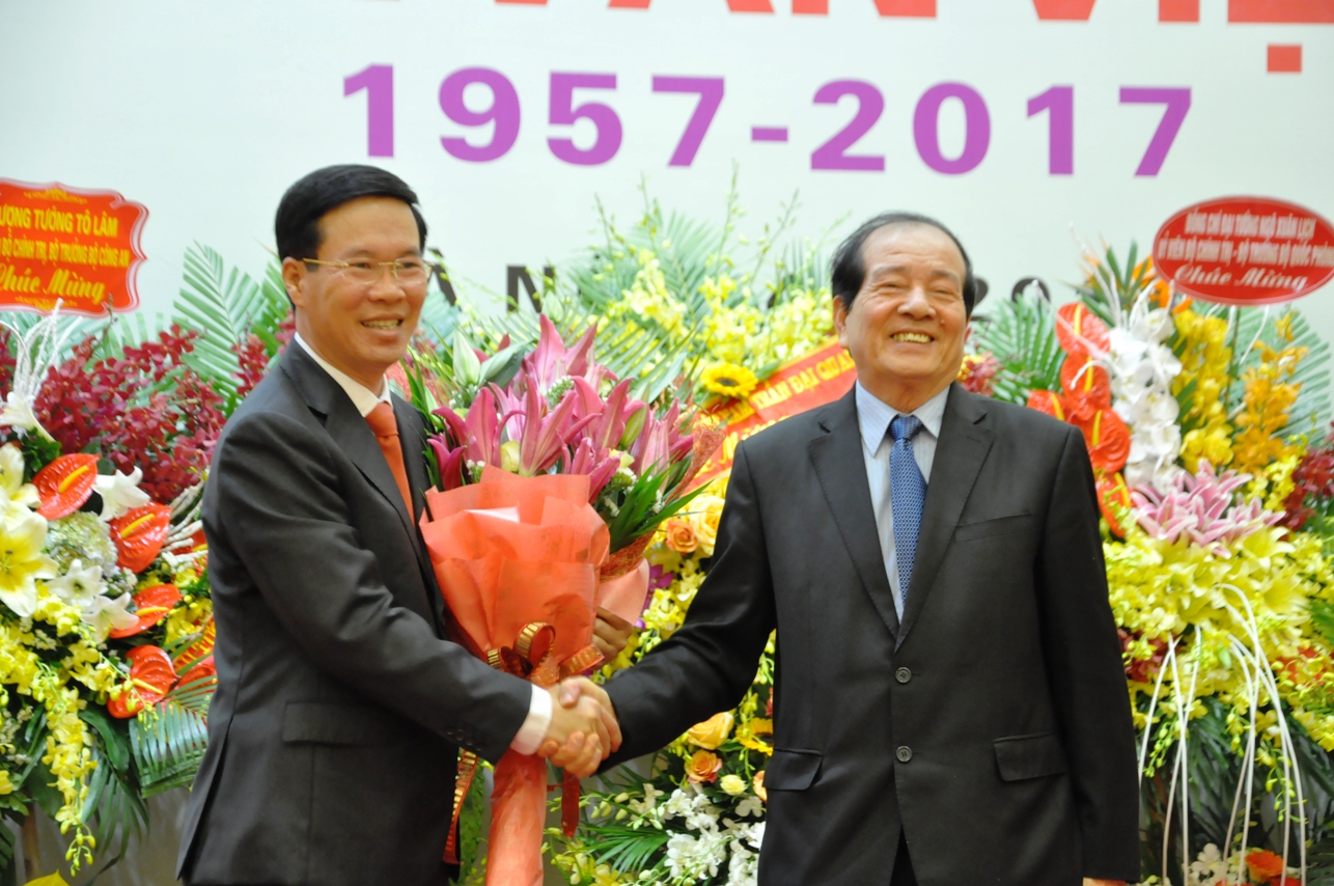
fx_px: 4163
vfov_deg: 12.1
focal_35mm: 112
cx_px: 667
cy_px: 443
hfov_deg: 18.2
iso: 1600
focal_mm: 75
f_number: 5.3
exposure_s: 1/20
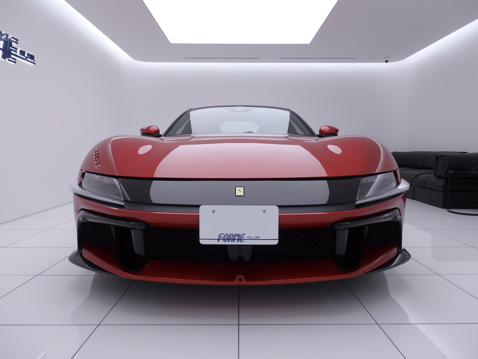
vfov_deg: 54.9
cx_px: 239
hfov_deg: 69.4
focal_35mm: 25
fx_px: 345
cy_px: 180
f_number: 3
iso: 125
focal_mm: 4.5
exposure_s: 1/160
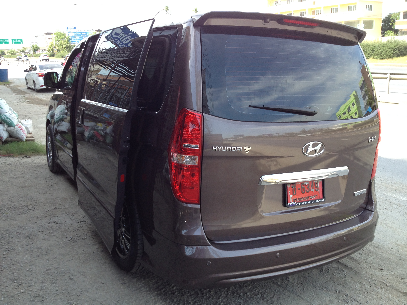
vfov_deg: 40.7
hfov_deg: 52.6
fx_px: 412
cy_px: 152
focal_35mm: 35
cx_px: 204
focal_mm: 4.28
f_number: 2.4
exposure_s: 1/252
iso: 50
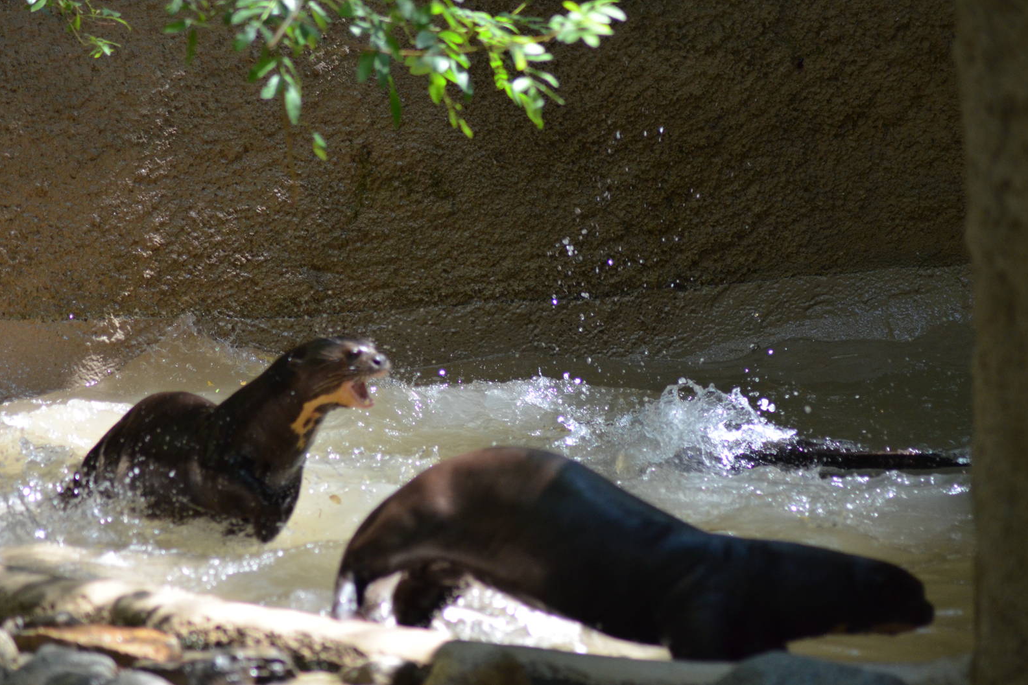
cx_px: 516
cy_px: 343
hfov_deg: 7.6
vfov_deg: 5.1
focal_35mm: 272
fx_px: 7767
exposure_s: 1/500
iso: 1100
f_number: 4.5
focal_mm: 180
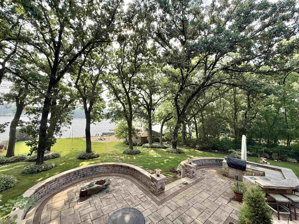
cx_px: 150
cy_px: 112
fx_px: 121
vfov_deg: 85.7
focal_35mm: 14
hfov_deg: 102.1
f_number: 2.2
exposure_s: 1/527
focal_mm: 2.22
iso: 64
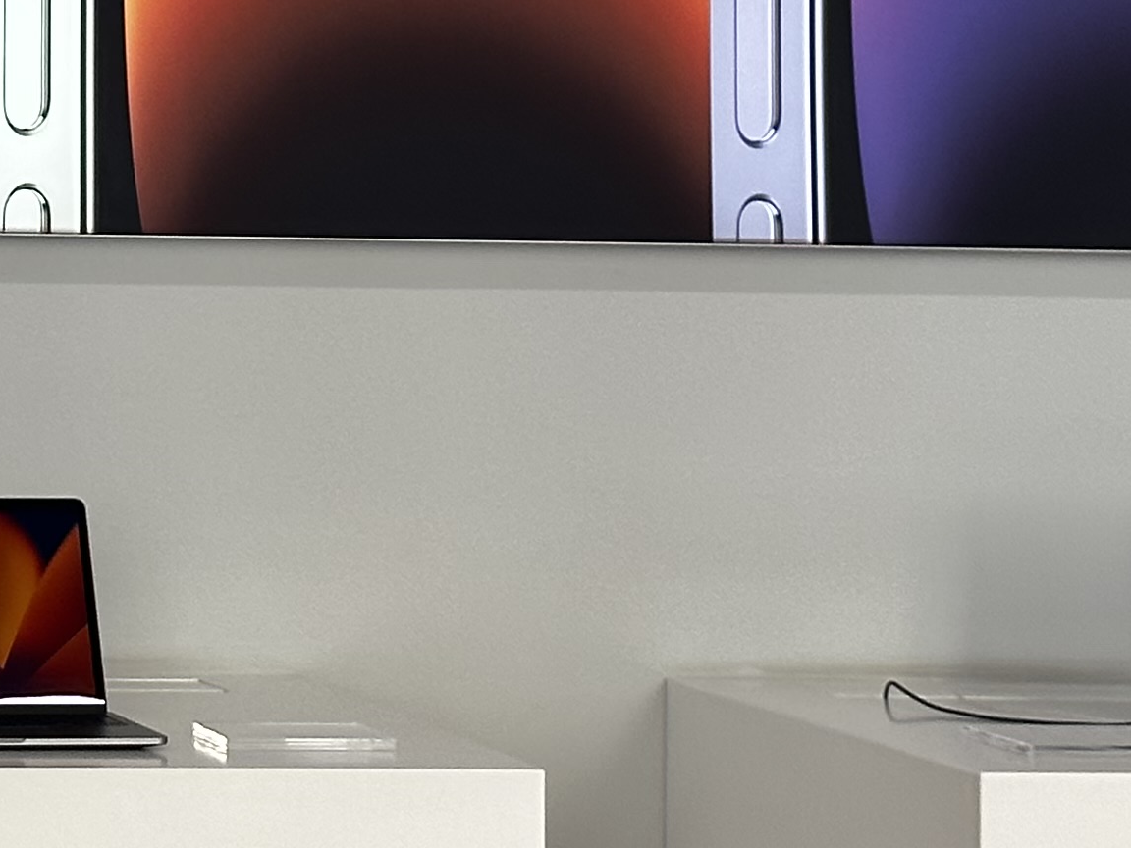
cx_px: -297
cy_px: -71
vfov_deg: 8.8
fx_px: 5489
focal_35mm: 168
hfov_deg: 11.5
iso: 64
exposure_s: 1/145
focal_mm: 6.86
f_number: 1.78
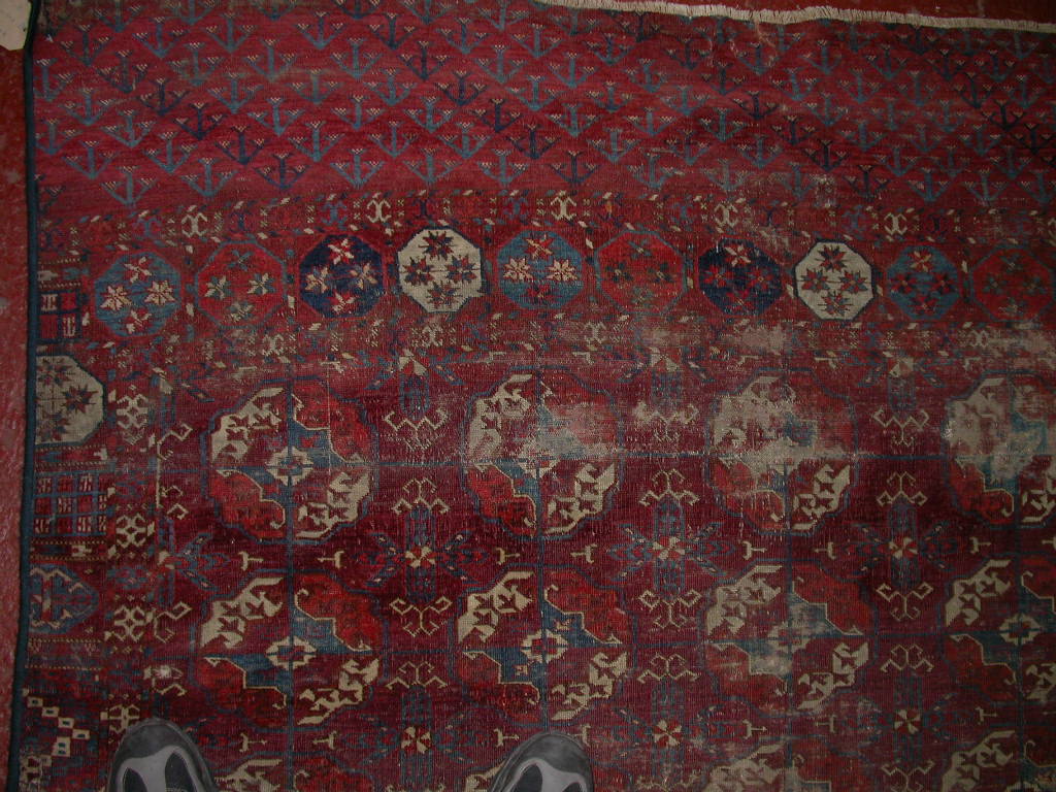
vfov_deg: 37.7
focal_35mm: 38
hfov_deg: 49.0
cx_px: 528
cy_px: 396
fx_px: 1159
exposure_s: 1/60
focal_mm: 7.85
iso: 100
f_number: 2.6
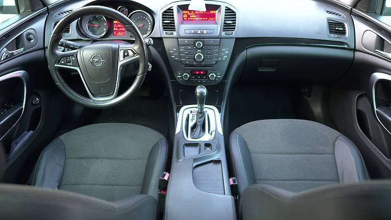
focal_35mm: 26
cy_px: 92
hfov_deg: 71.9
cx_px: 192
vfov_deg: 44.2
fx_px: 270
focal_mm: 16
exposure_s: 1/40
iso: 100
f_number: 1.4
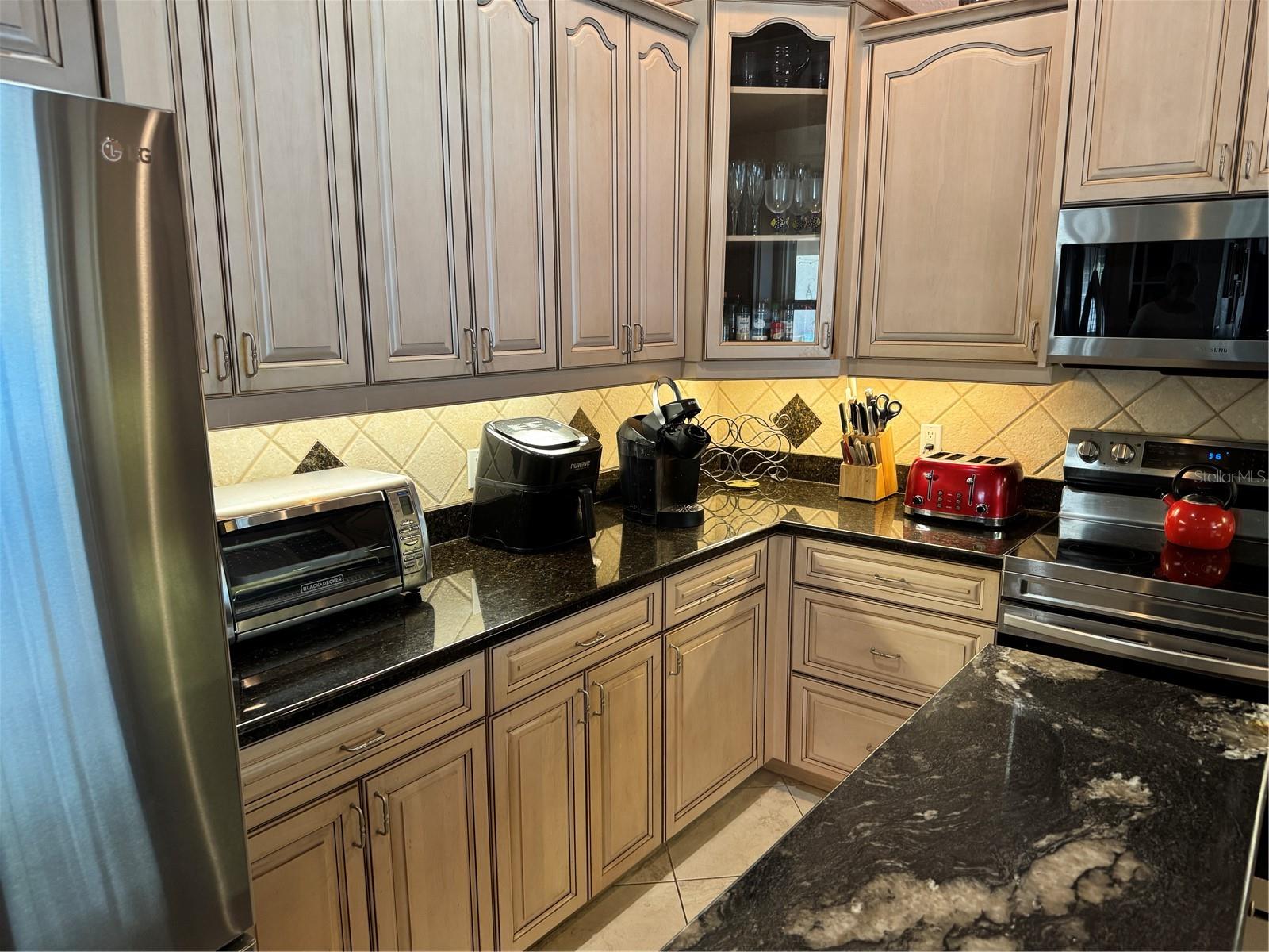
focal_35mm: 24
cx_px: 634
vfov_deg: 56.8
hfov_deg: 71.6
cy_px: 476
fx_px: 880
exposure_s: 1/60
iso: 200
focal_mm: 6.76
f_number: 1.78
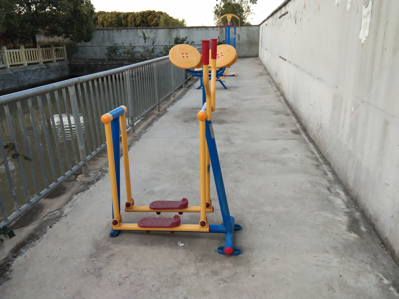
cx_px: 200
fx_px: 357
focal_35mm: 31
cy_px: 150
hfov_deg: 58.4
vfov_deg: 45.4
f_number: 2.2
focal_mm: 3.69
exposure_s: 1/100
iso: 100
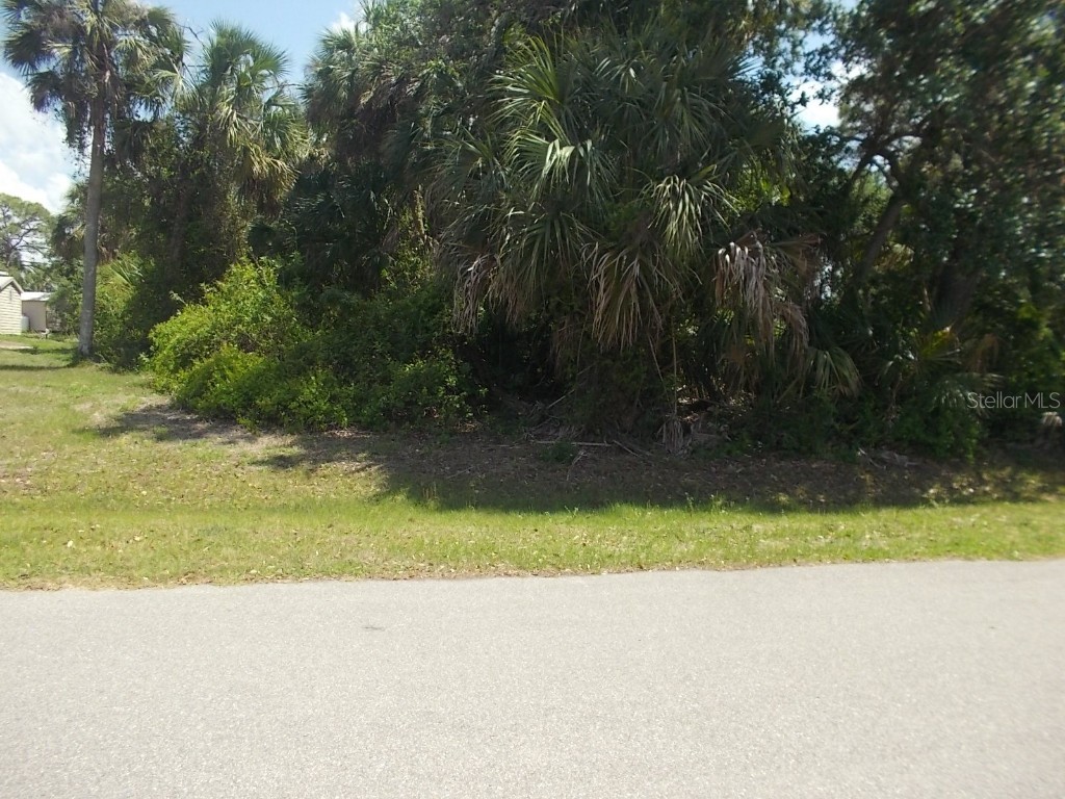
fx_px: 892
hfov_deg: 61.7
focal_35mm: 29
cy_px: 400
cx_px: 532
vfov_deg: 48.2
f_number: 3.3
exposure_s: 1/500
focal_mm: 4.1
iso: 80
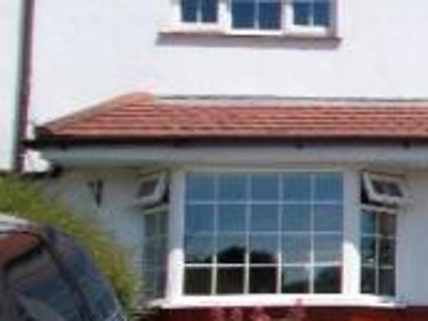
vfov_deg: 16.7
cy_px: 240
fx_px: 1088
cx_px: 720
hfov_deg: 18.5
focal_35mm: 88
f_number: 8
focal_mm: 4.6
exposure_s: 1/200
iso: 80
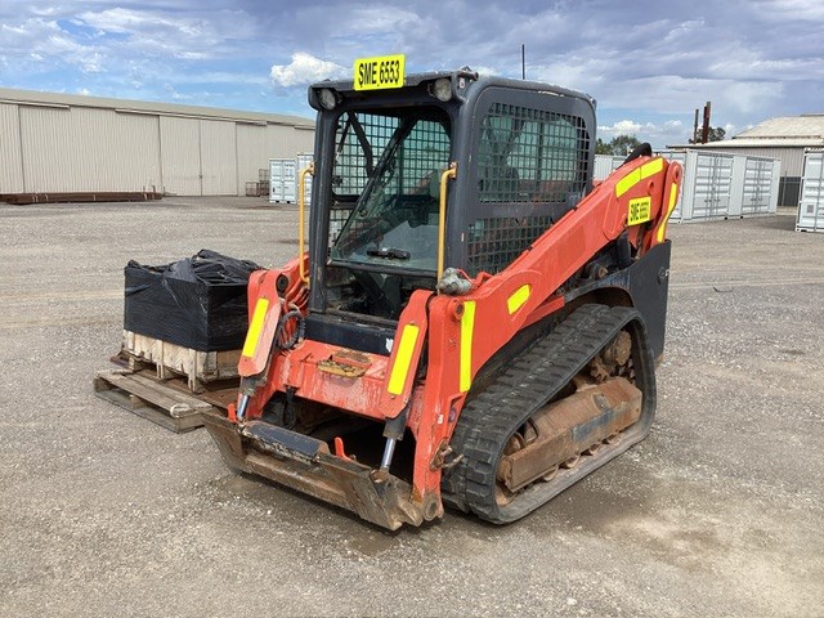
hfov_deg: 58.4
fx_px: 738
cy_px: 309
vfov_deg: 45.4
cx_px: 412
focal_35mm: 31
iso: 25
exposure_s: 1/936
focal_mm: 3.3
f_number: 2.4
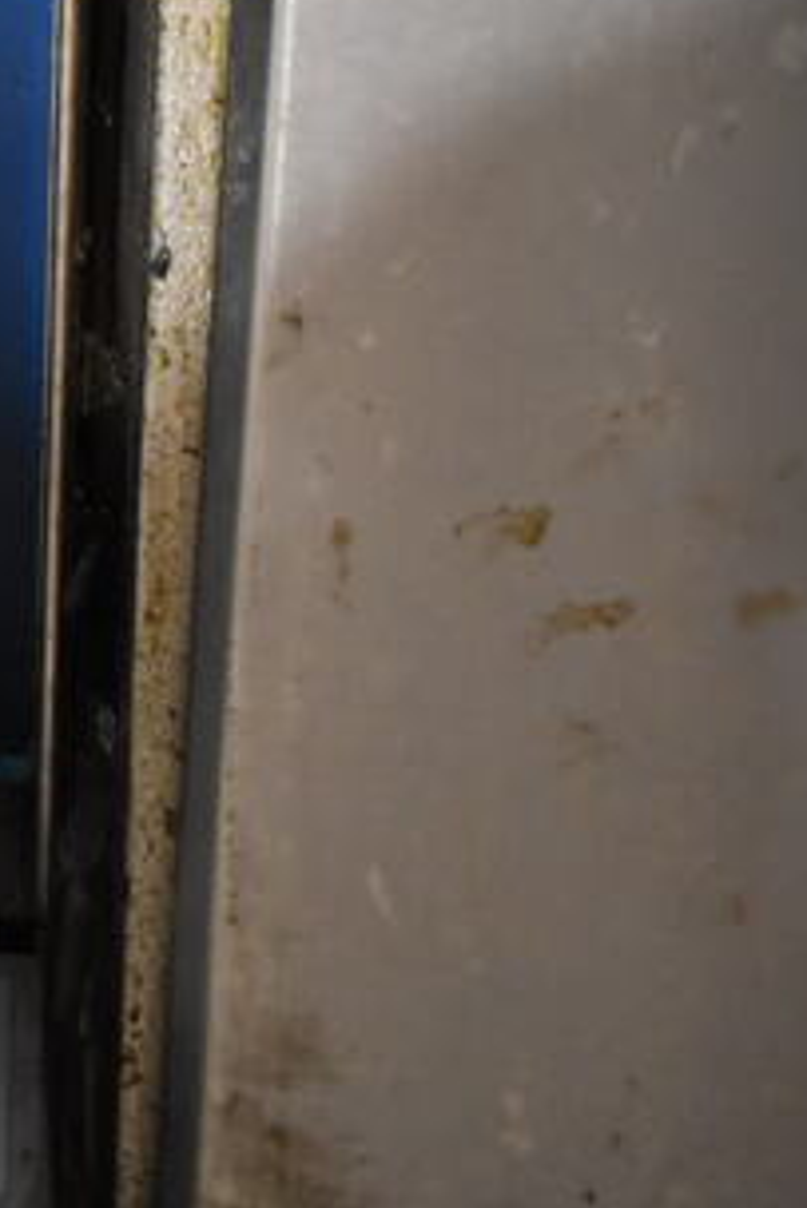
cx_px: -235
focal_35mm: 81
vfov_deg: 21.9
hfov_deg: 16.0
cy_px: -471
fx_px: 2720
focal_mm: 18
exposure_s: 1/30
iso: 2200
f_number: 3.5
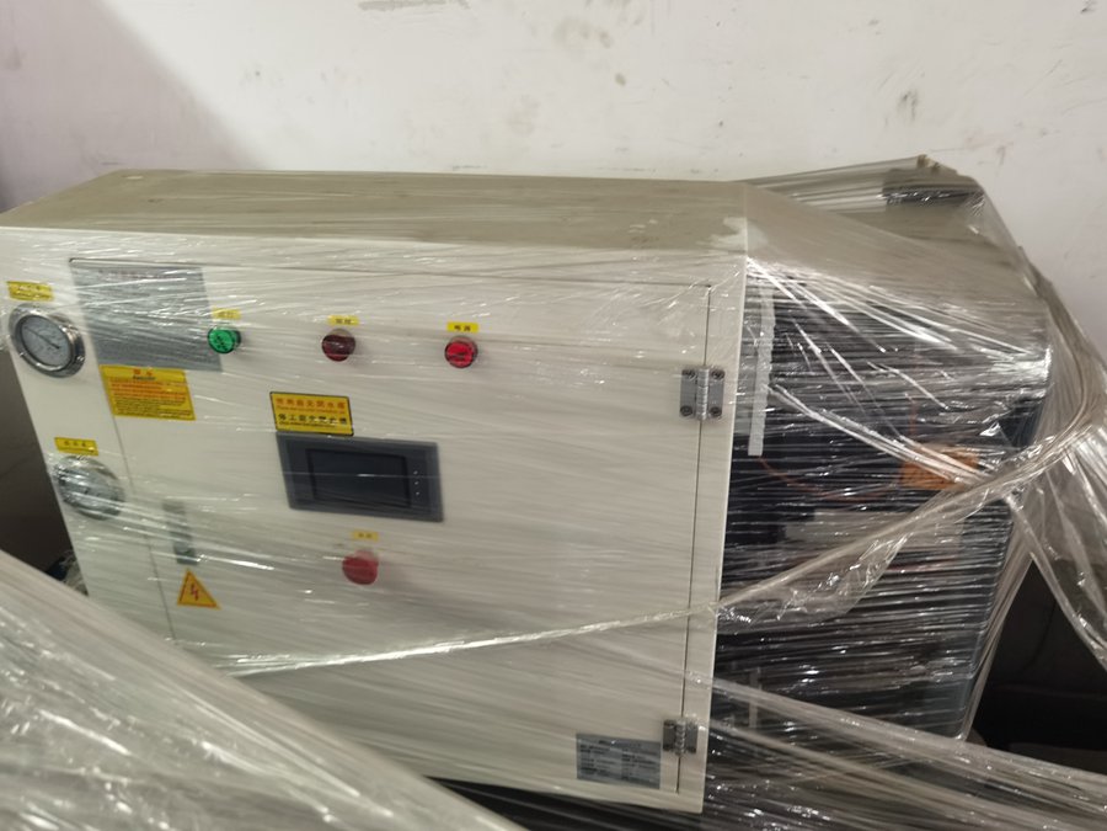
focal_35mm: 27
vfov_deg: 51.4
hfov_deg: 65.3
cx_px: 554
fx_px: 863
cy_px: 416
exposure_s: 1/40
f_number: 1.9
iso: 500
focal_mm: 6.71
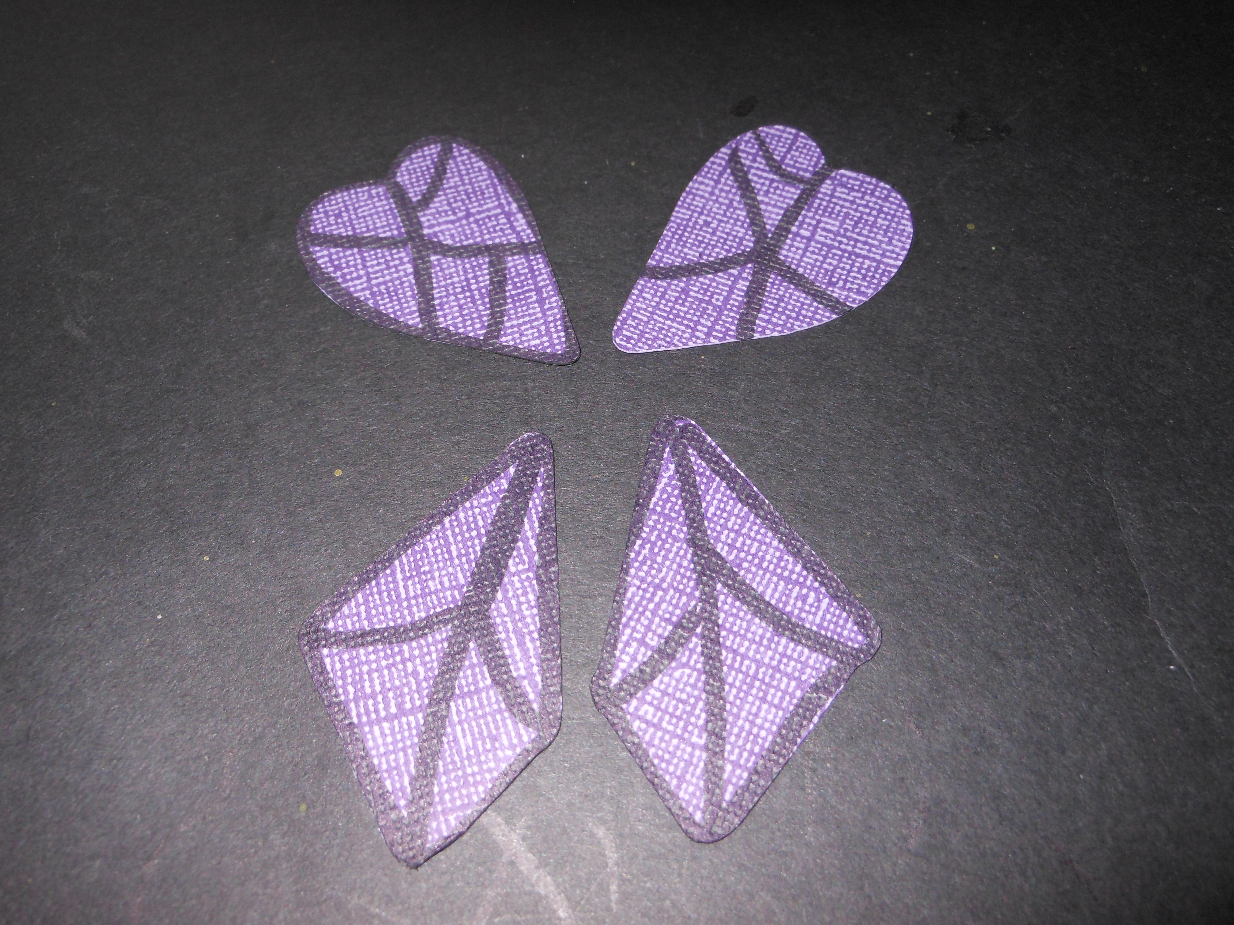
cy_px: 462
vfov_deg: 42.9
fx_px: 1176
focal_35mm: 33
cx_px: 617
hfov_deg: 55.4
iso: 200
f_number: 11.2
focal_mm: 5.9
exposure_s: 1/25
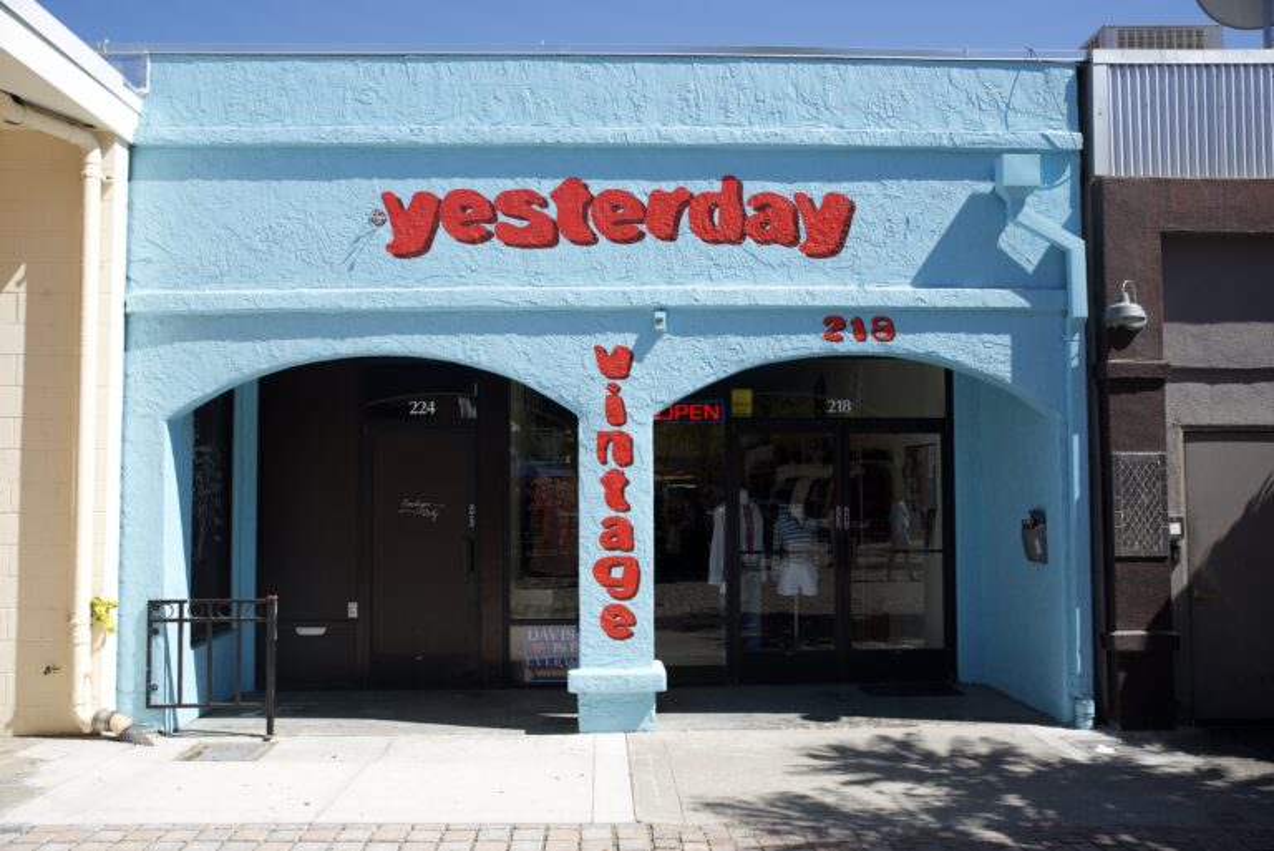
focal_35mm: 31
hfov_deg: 60.3
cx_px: 637
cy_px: 426
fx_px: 1098
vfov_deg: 42.4
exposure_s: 1/500
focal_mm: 31
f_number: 4.5
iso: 100
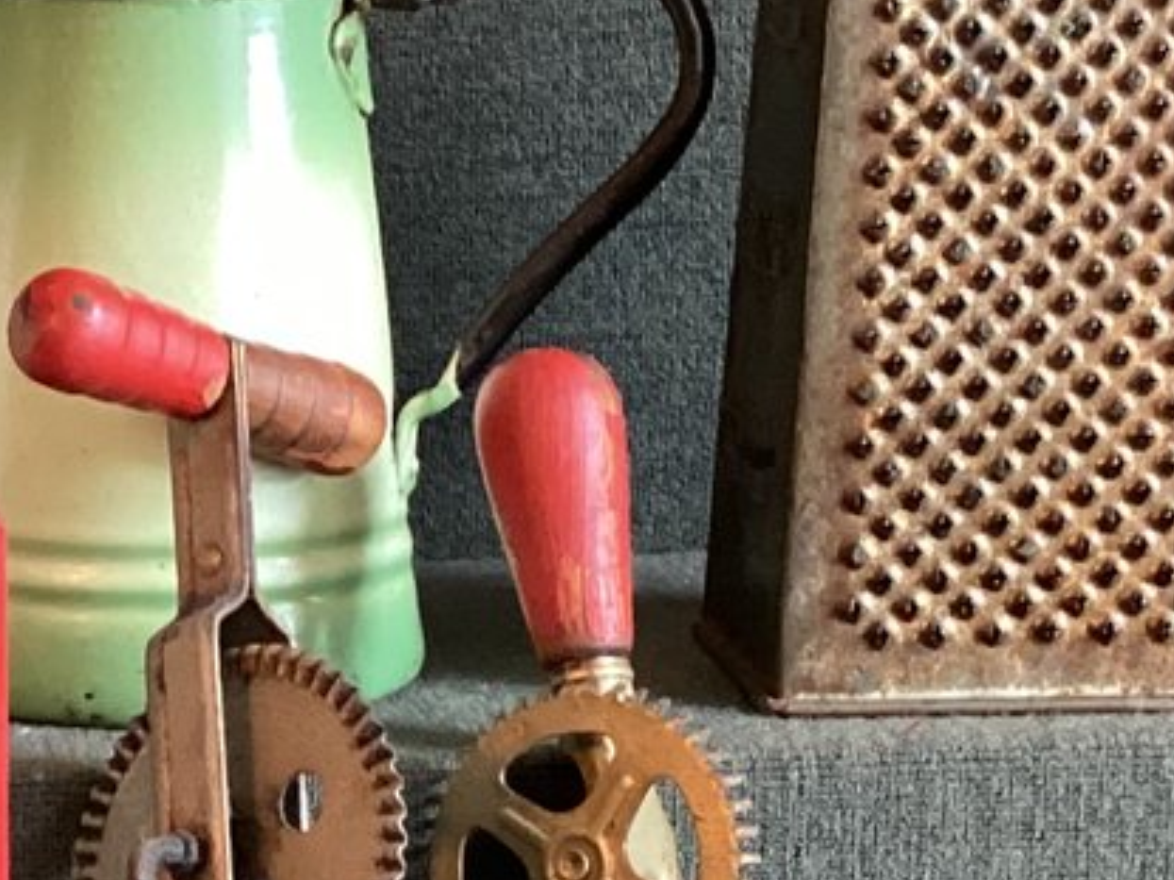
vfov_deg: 13.0
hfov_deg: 16.9
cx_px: -95
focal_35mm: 113
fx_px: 3831
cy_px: 782
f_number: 2.4
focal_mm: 3.3
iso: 250
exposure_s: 1/33
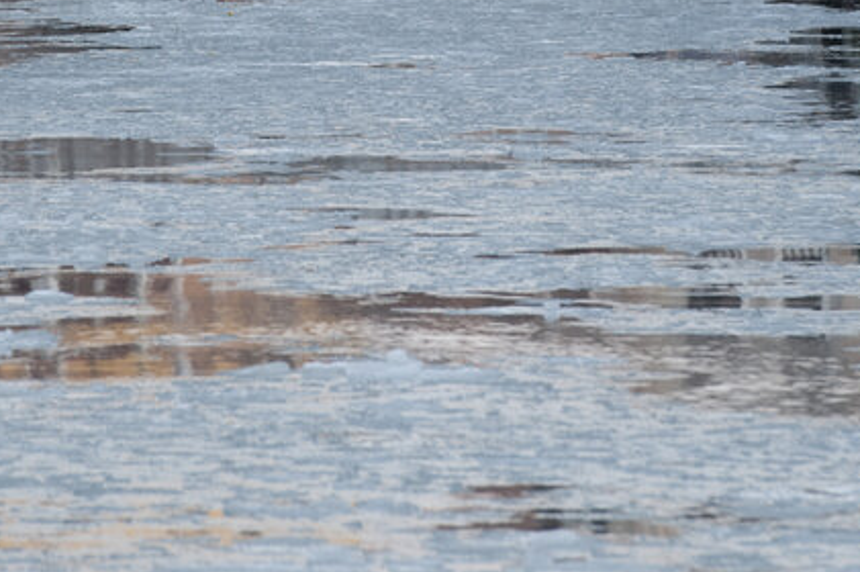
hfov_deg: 4.0
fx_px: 12269
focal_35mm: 514
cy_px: -98
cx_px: 411
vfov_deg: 2.7
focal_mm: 200
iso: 1250
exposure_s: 1/125
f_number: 5.6
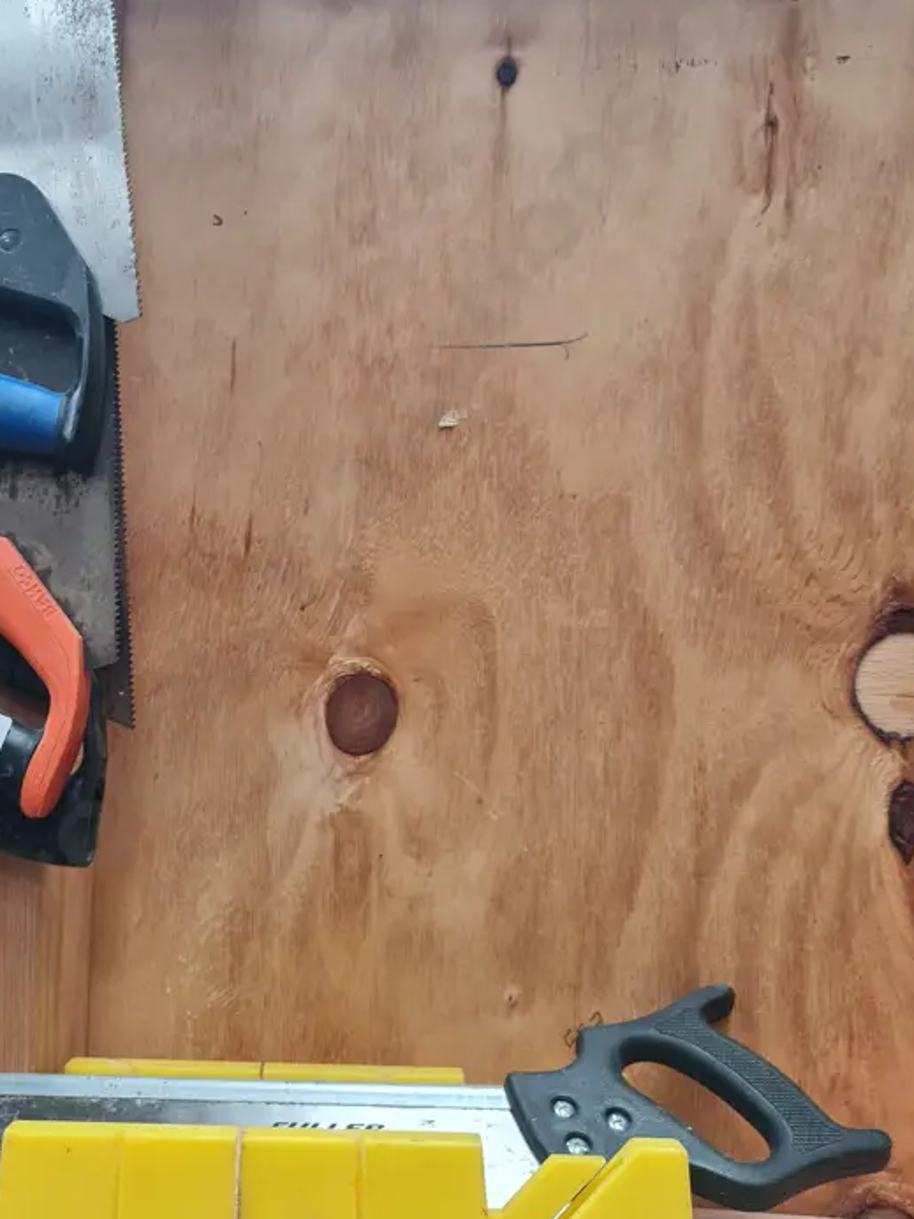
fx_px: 1303
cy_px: 523
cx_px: 326
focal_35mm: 37
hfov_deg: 38.3
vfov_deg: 50.0
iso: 160
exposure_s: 1/100
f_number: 1.8
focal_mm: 7
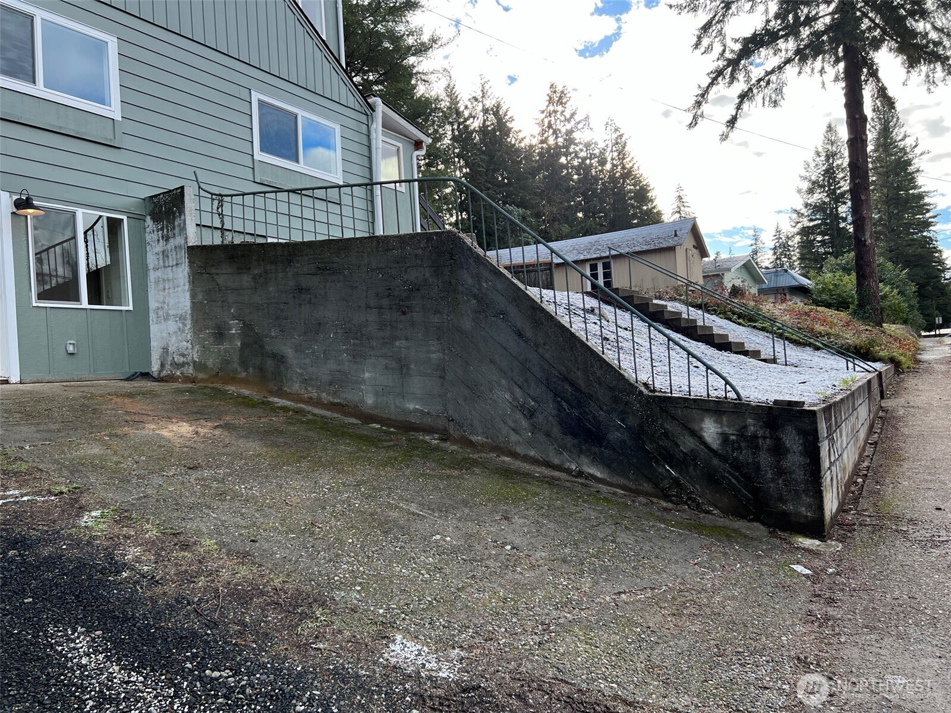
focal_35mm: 26
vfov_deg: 53.1
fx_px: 714
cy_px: 356
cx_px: 476
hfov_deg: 67.3
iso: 50
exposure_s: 1/1009
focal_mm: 5.7
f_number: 1.5
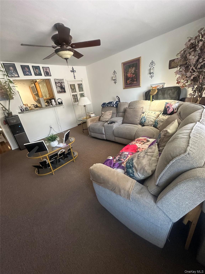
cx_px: 102
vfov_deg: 102.1
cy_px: 137
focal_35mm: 14
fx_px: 111
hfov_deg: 85.7
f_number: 2.2
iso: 320
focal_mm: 2.22
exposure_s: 1/60
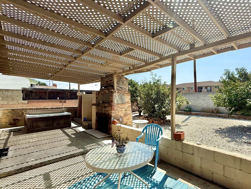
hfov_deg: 86.5
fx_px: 131
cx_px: 153
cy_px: 100
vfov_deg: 71.5
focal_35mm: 18
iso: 50
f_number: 2.2
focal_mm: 2.22
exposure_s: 1/3663
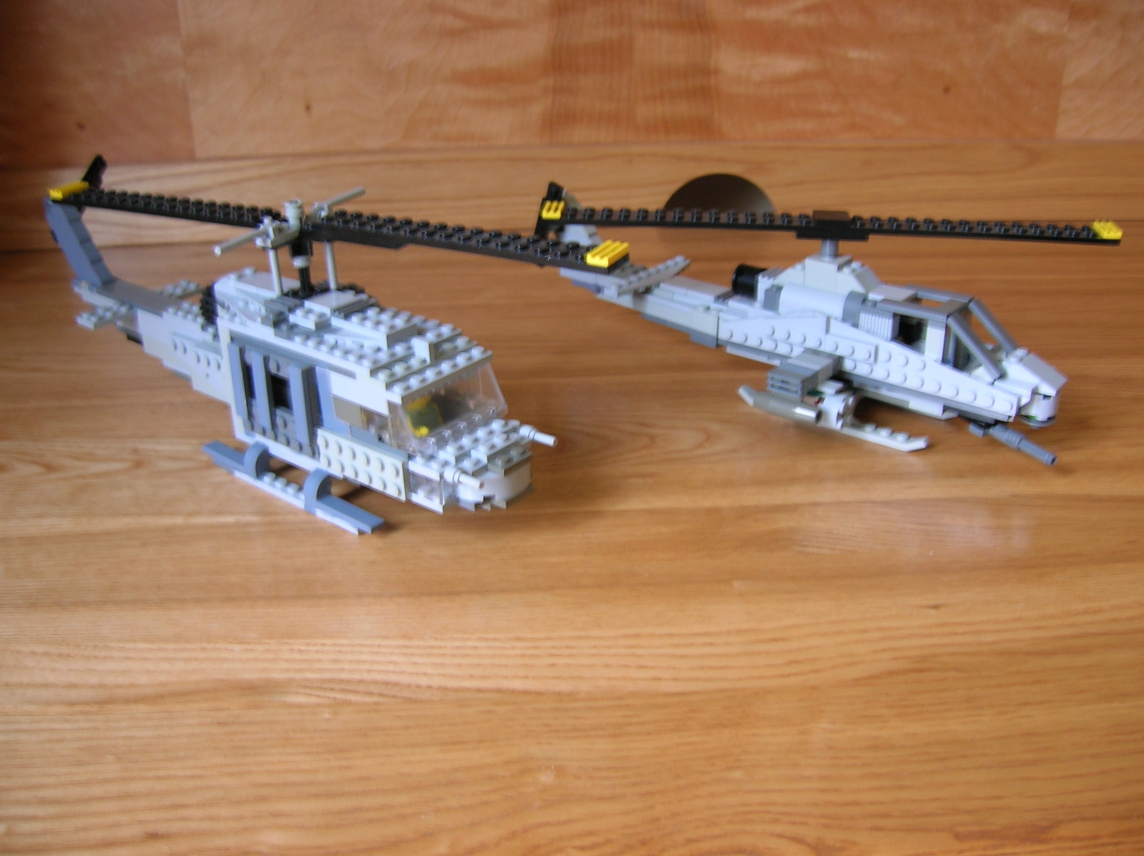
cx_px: 572
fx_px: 1123
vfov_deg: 41.7
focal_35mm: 34
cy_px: 428
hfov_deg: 54.0
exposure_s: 1/4.1
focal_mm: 5.7
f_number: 2.9
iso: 50
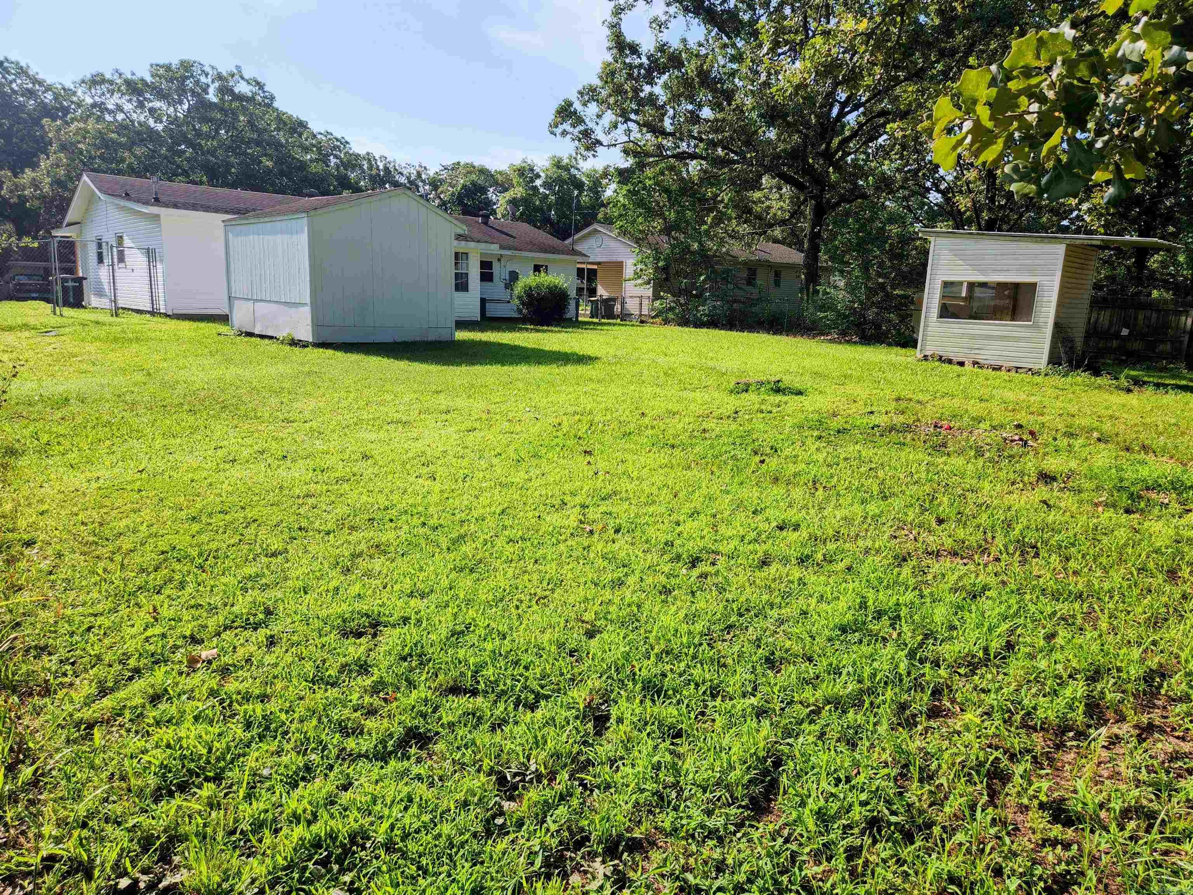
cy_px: 448
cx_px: 596
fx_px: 793
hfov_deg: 73.9
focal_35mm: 23
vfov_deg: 58.9
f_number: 1.8
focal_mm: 5.4
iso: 20
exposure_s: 1/1571
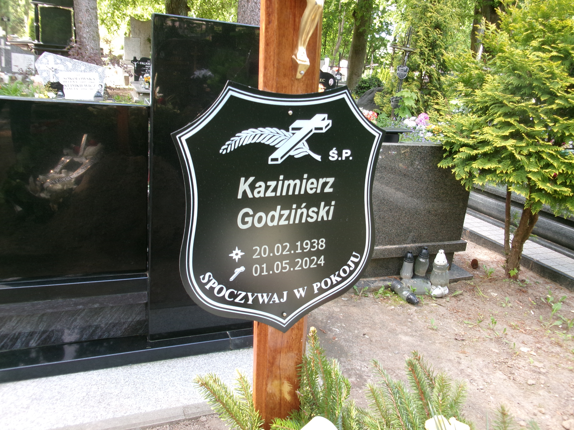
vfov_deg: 49.7
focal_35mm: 28
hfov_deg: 63.4
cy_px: 215
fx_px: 464
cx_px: 287
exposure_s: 1/34
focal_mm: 5.1
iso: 106
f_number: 3.9
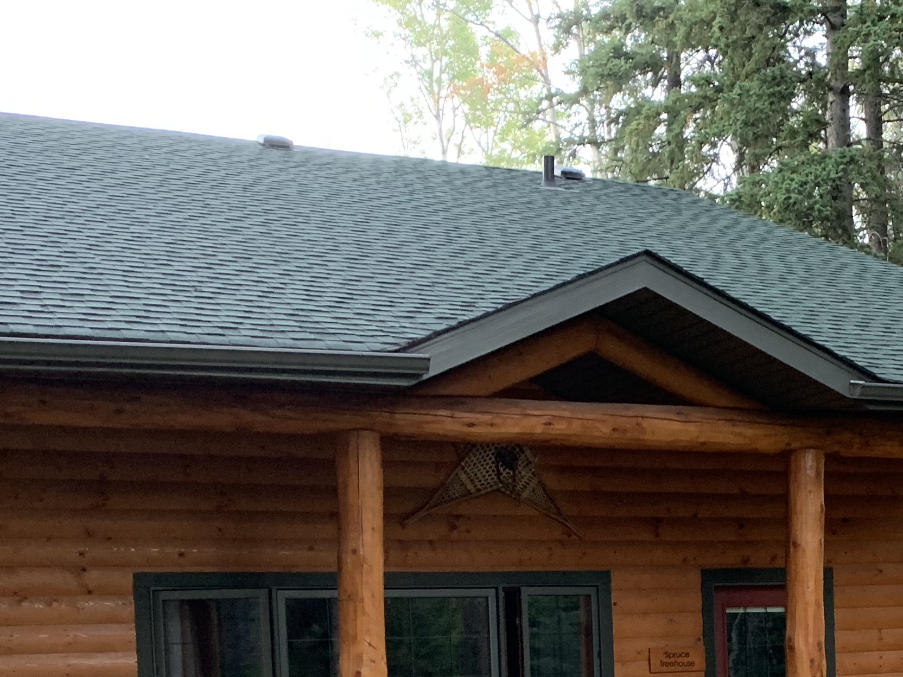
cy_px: 754
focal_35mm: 63
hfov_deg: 30.1
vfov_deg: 22.0
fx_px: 1643
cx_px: 701
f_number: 1.8
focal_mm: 4.25
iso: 400
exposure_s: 1/55
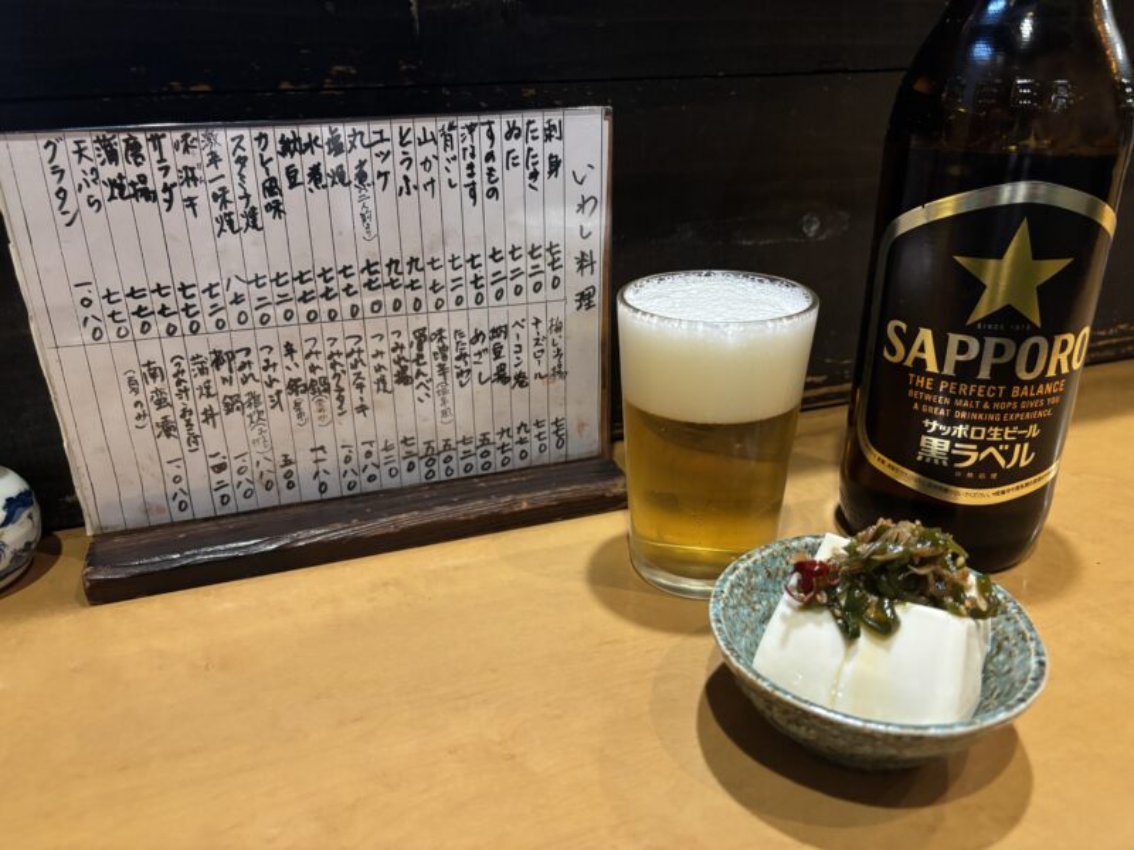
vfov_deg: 53.1
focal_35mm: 26
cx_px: 567
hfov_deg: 67.3
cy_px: 425
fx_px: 852
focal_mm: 5.96
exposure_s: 1/50
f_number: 1.6
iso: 400
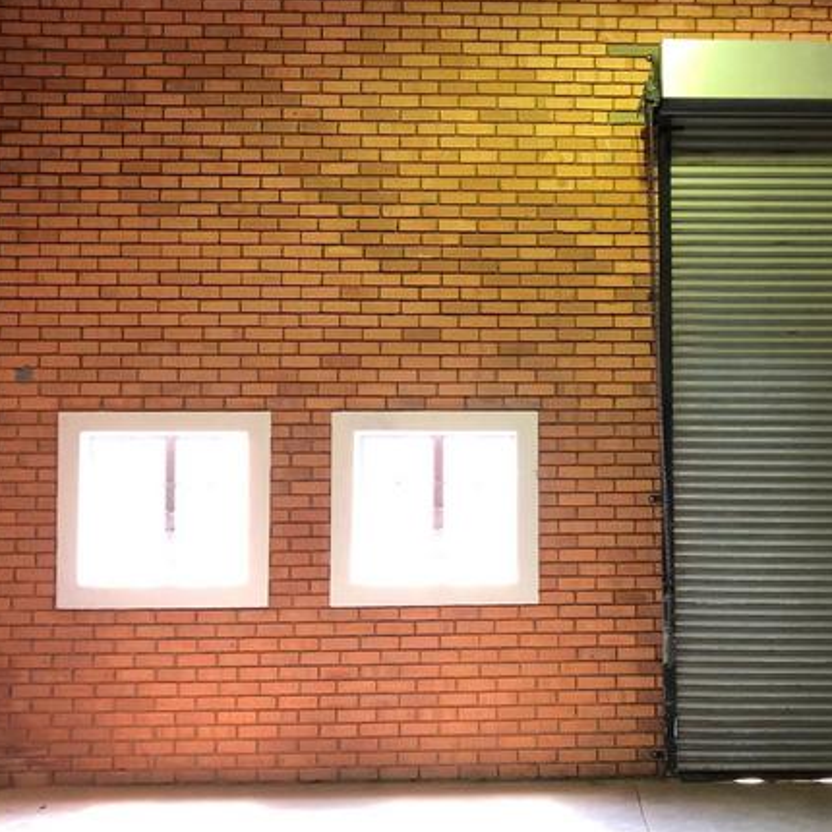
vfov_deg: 36.8
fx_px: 1251
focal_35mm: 46
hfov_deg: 35.9
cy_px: 443
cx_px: 625
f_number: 1.8
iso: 80
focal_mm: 3.99
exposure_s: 1/17
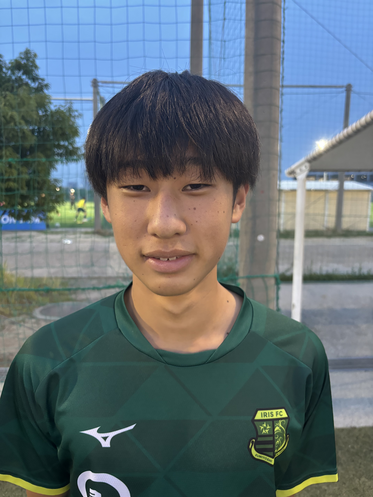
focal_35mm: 26
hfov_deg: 53.1
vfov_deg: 67.3
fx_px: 374
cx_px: 186
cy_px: 248
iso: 400
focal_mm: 5.96
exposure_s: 1/60
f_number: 1.6
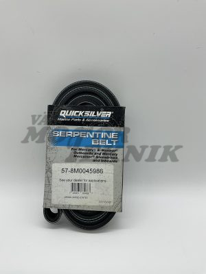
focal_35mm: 29
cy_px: 137
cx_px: 103
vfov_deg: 61.7
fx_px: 230
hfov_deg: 48.2
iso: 16
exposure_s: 1/770
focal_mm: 3
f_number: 1.8
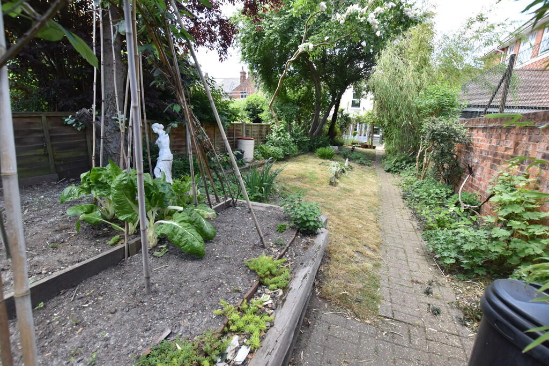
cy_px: 183
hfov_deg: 100.4
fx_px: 229
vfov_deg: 77.3
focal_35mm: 15
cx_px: 274
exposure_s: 1/160
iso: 400
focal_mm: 10
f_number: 6.3
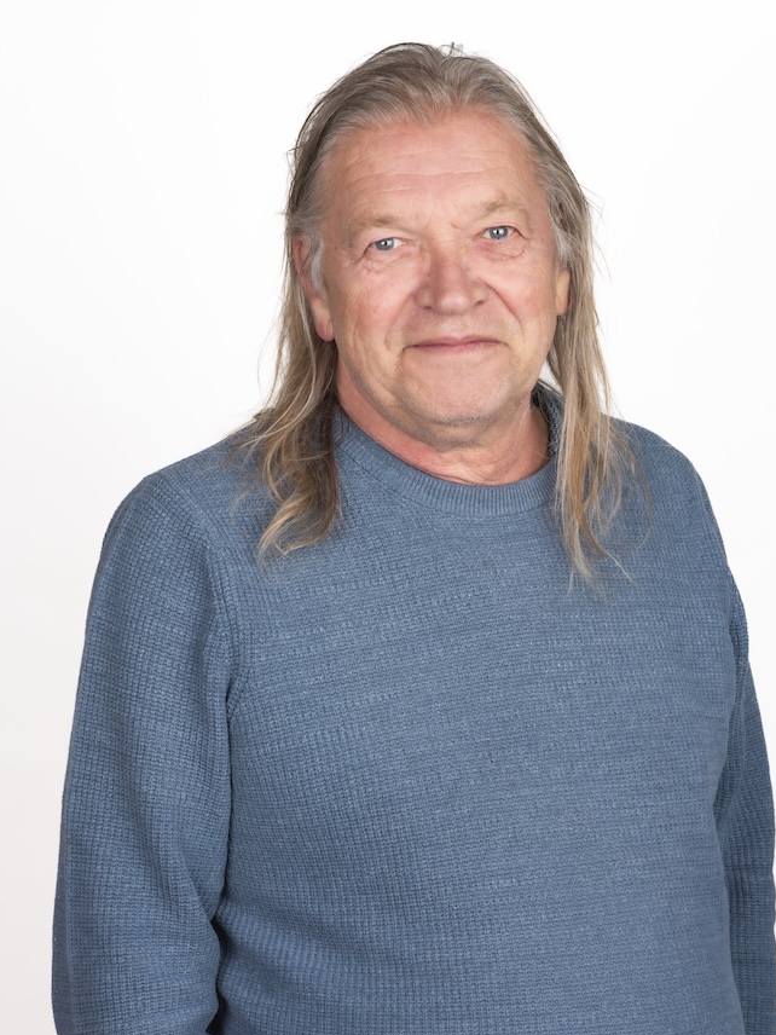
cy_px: 488
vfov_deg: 21.1
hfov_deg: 15.9
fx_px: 2780
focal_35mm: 93
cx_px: 389
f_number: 13
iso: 200
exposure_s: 1/125
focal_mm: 85
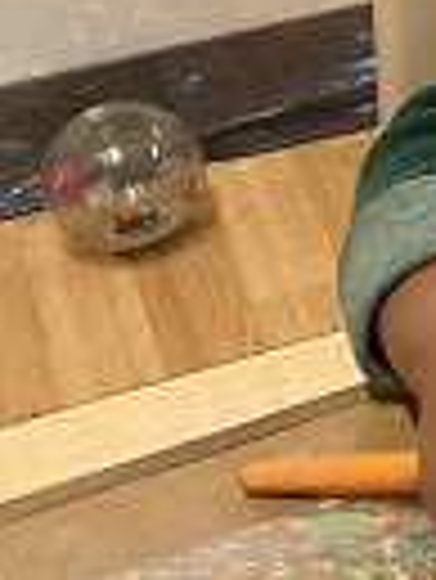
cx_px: 1047
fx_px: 2012
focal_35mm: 120
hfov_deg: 10.6
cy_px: -11
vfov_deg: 16.1
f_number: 2.4
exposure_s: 1/60
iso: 250
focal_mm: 3.3
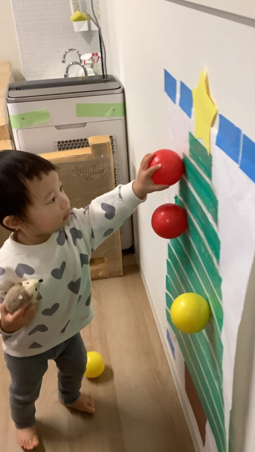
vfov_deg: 54.0
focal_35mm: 37
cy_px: 234
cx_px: 149
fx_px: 445
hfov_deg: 31.9
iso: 160
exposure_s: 1/60
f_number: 2.4
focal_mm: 3.3
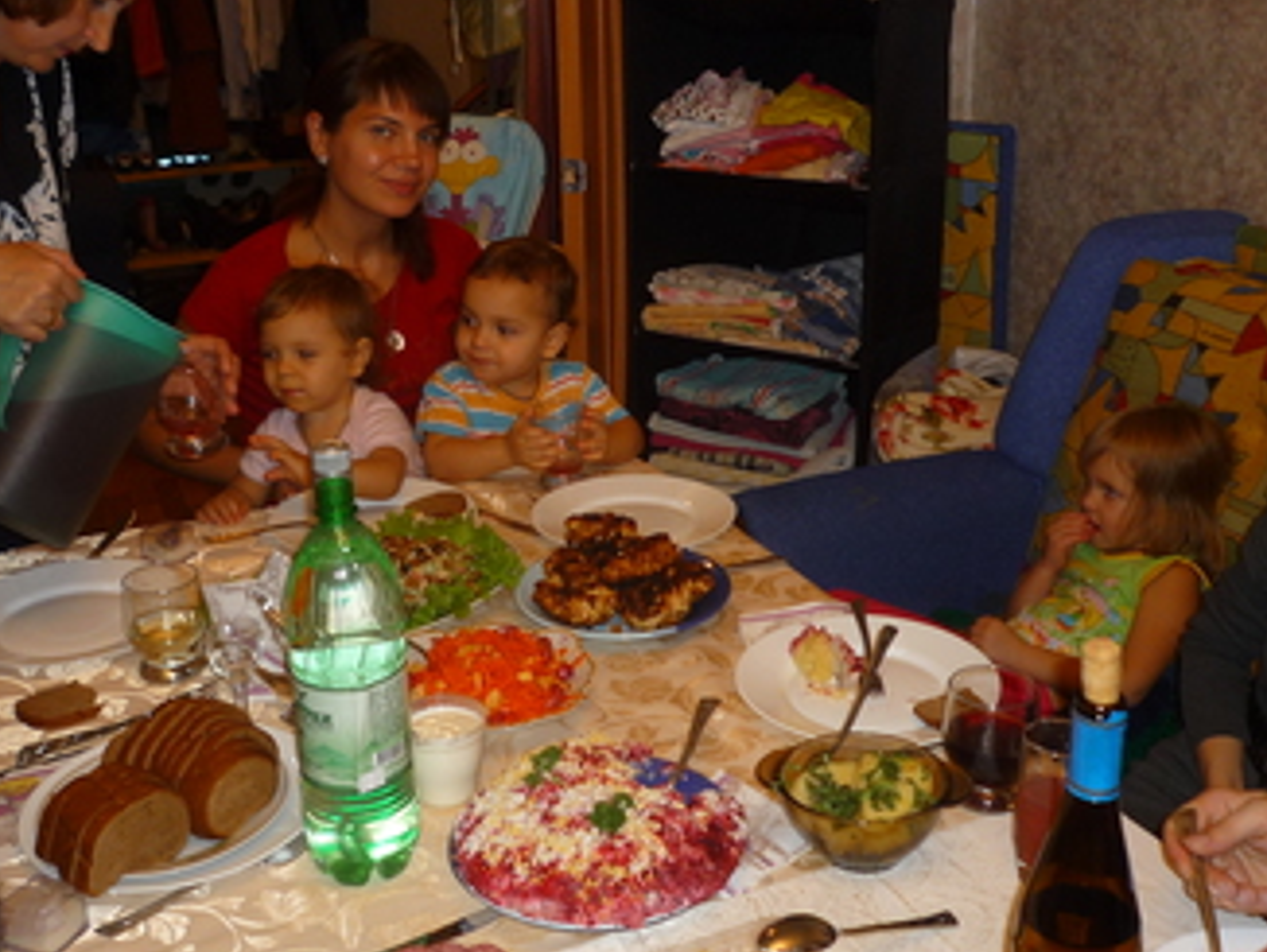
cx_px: 641
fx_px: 1465
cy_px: 396
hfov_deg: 46.8
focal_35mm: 40
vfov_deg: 35.9
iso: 100
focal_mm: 4.4
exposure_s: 1/30
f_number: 2.8
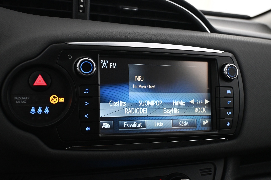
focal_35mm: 41
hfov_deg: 47.2
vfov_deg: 32.4
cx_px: 136
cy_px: 90
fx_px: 310
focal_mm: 27.5
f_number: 4.5
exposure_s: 1/40
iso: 2800
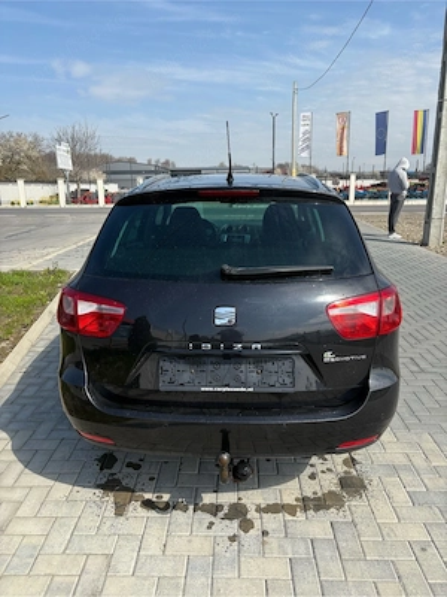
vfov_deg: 67.3
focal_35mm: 26
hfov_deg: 53.1
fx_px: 448
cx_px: 224
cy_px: 298
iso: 50
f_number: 1.6
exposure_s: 1/2639
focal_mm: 5.96
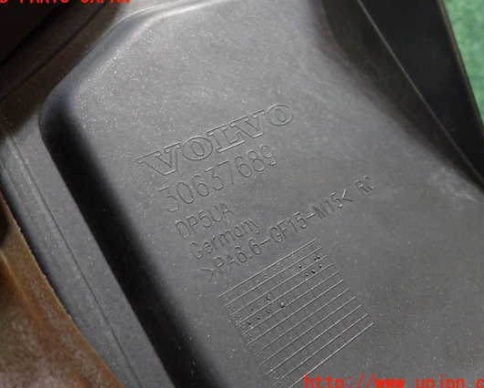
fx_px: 473
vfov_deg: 44.6
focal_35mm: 33
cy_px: 190
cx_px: 237
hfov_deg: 54.2
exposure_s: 1/30
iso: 500
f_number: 2.3
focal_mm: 5.4
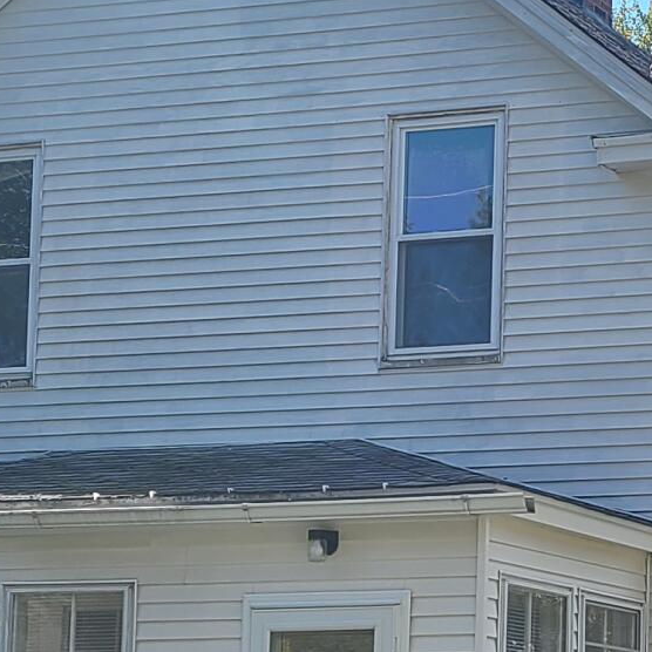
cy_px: 585
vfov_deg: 13.9
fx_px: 2642
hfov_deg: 13.4
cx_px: 939
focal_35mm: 124
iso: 40
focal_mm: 5.4
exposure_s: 1/1160
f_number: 1.8
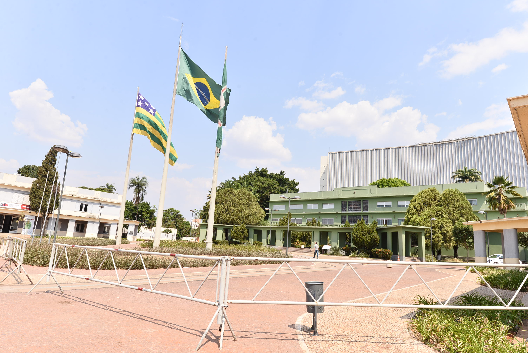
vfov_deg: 55.2
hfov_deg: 76.1
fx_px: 337
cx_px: 264
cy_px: 176
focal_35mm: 23
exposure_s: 1/250
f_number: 10
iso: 200
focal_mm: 23
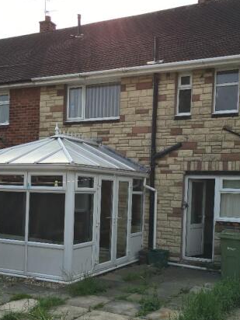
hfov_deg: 35.0
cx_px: 148
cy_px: 198
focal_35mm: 41
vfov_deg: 45.4
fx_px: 379
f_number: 2.2
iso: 25
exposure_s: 1/905
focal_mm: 4.15
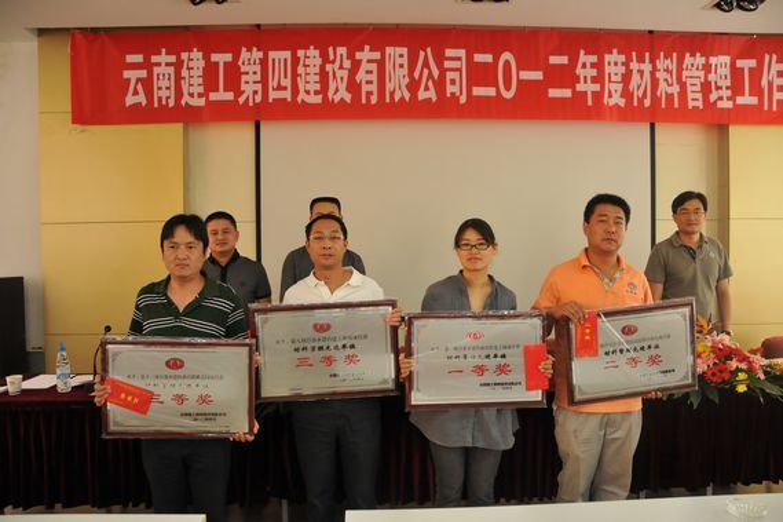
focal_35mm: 27
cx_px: 392
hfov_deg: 67.4
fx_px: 587
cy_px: 261
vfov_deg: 47.9
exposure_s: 1/60
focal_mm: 18
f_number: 4
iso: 800
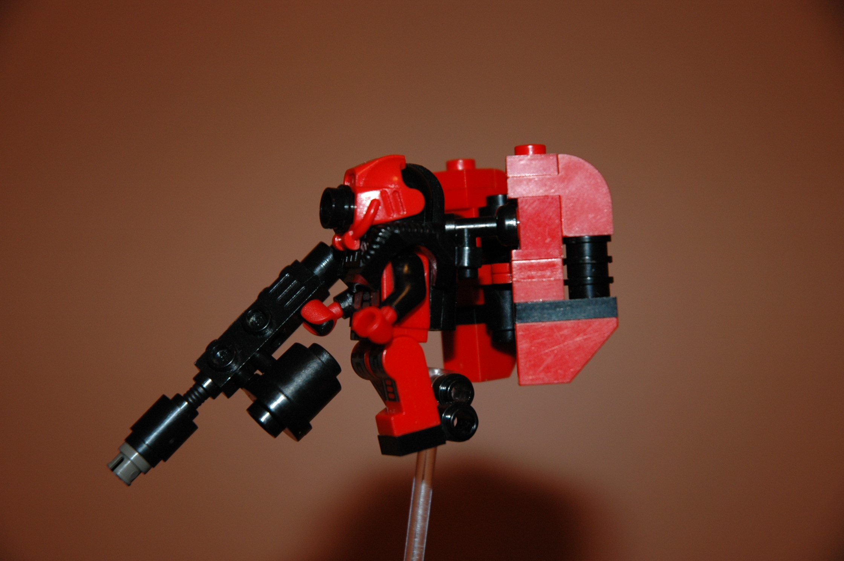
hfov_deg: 19.5
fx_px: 2459
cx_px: 422
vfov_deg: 13.0
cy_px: 280
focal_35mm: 105
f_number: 4.5
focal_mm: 70
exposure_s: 1/60
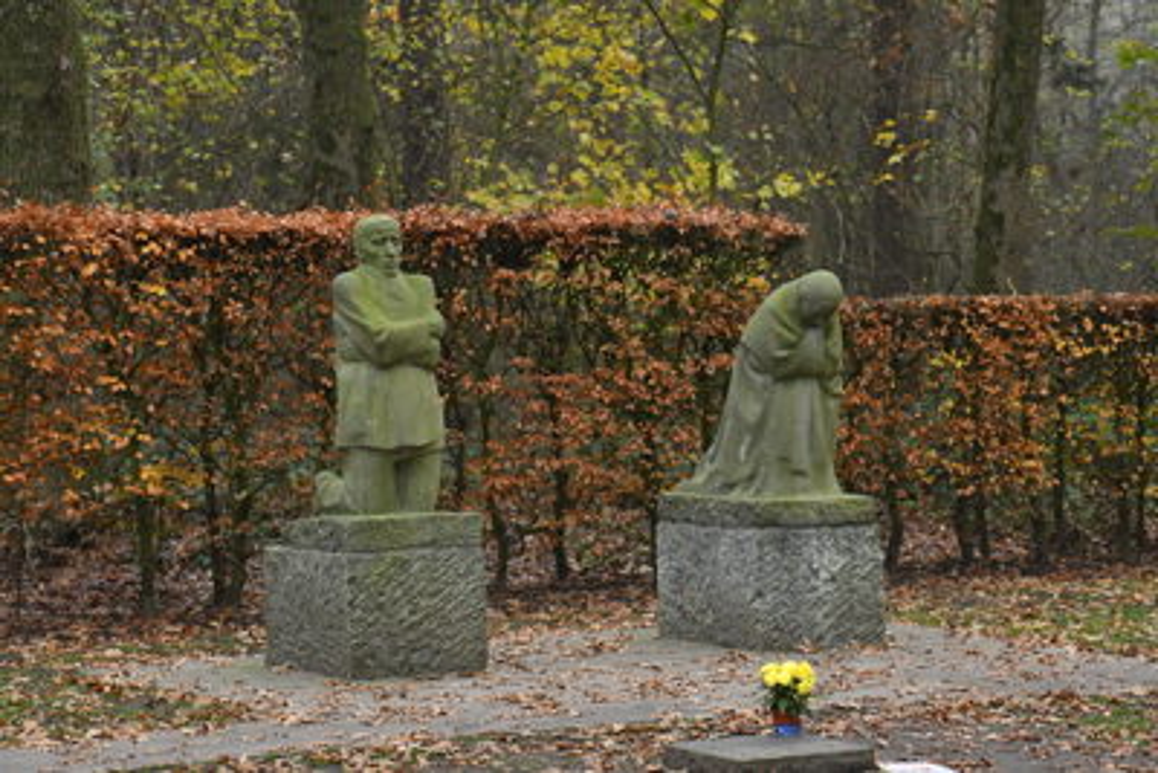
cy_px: 386
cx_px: 579
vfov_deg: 13.1
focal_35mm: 105
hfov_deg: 19.4
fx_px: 3379
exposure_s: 1/80
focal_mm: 70
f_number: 5.3
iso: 2500
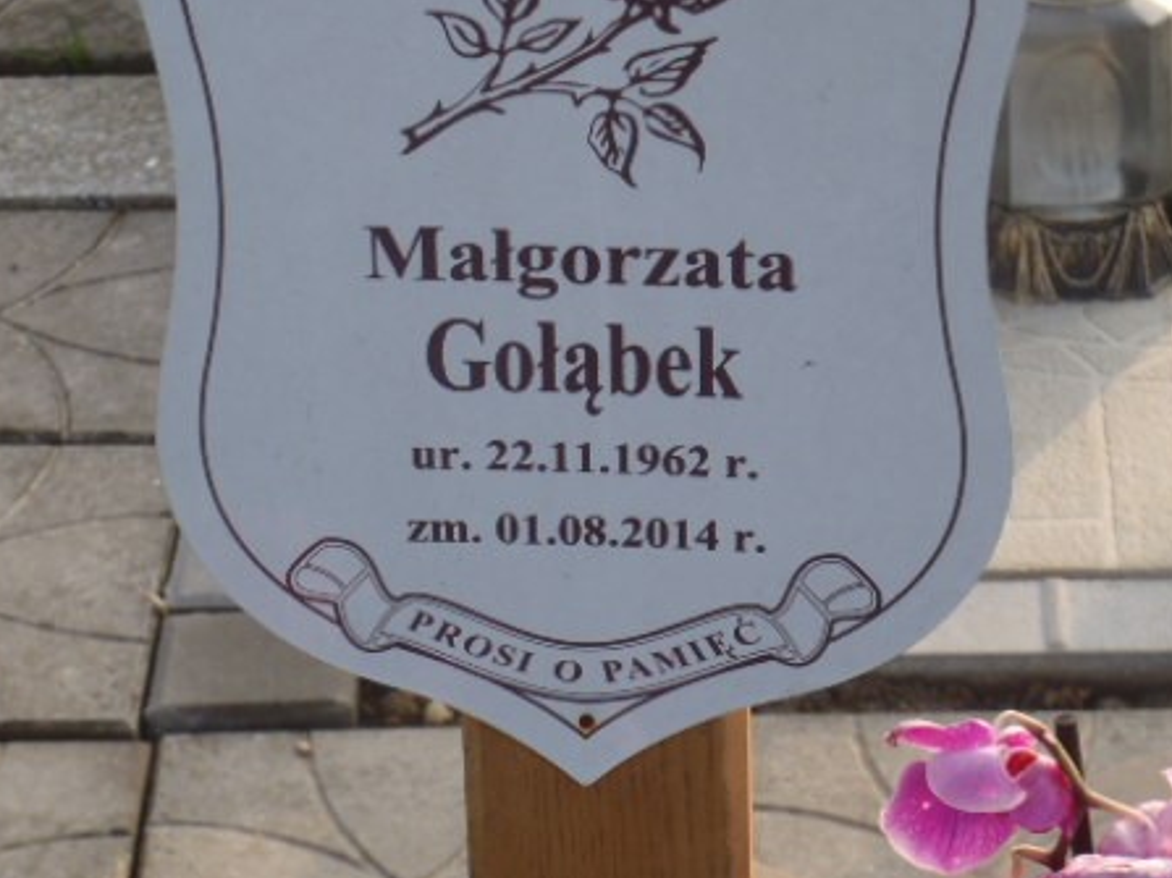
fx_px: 4942
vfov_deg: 10.2
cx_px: 600
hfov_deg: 13.5
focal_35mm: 146
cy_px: 393
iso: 64
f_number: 5.1
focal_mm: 18.2
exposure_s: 1/125
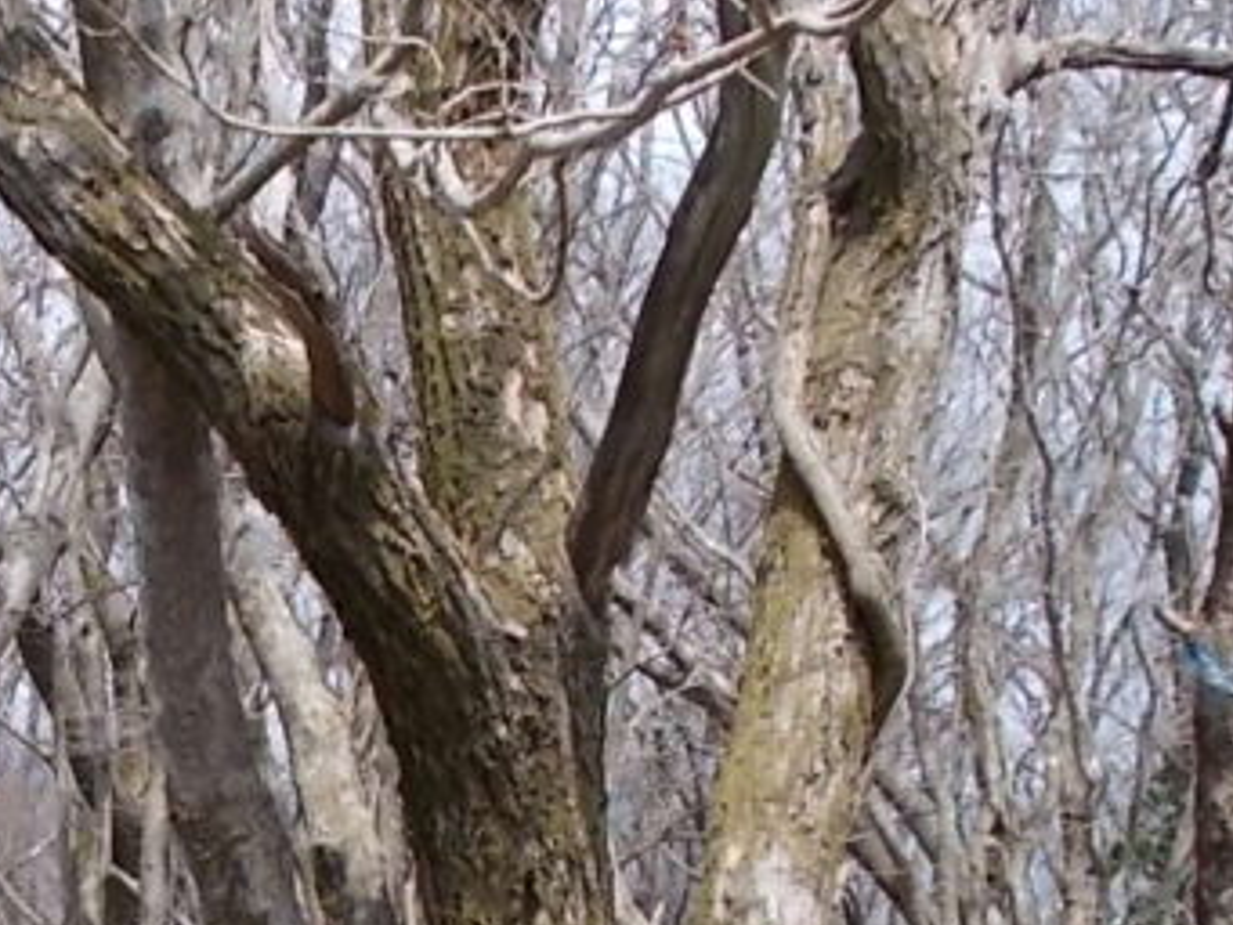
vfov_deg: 18.1
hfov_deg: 23.7
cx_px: -51
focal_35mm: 78
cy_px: 1062
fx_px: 2779
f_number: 3.2
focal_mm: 4.6
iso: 80
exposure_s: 1/400
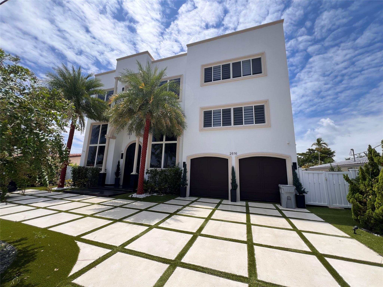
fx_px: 144
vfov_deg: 89.9
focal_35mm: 13
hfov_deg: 106.2
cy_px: 144
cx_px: 192
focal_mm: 1.57
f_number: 1.8
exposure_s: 1/1064
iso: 32
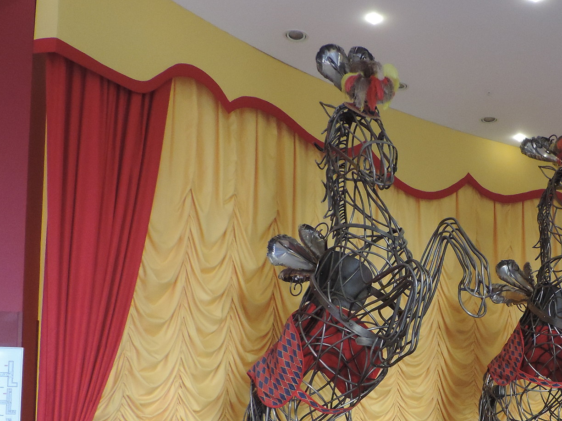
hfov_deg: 38.7
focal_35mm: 47
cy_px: 368
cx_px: 463
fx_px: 763
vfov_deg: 29.7
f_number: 3
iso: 400
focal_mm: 4.3
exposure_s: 1/30
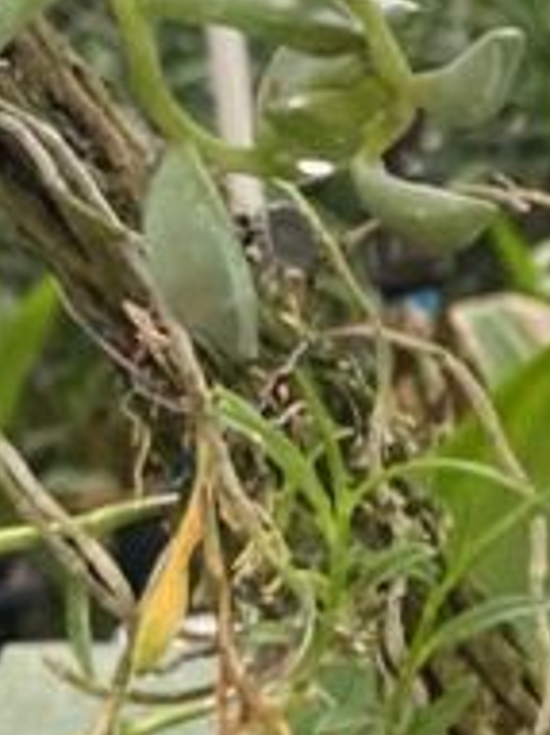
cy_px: 458
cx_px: 1035
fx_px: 2969
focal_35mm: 140
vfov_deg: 14.1
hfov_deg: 9.9
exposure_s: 1/60
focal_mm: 4.25
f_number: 1.8
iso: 160
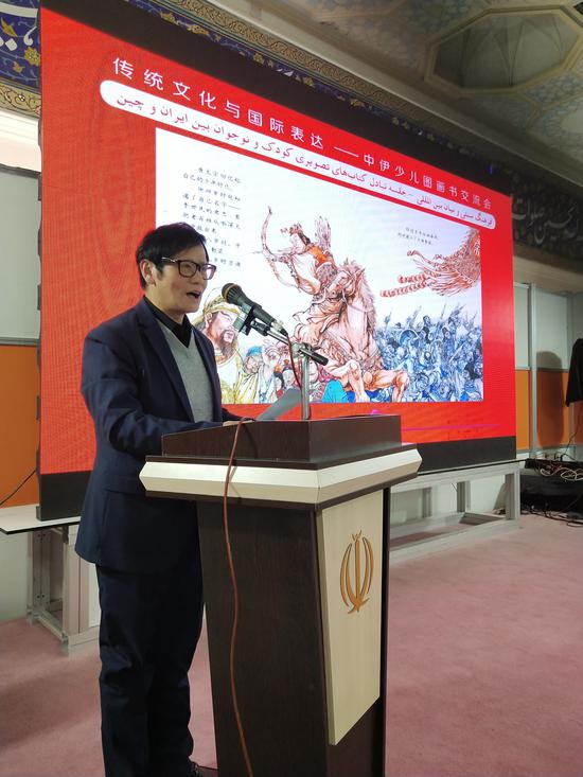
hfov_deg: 46.8
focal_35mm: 30
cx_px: 292
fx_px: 673
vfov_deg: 60.0
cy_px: 388
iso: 284
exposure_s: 1/50
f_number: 1.8
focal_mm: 3.95
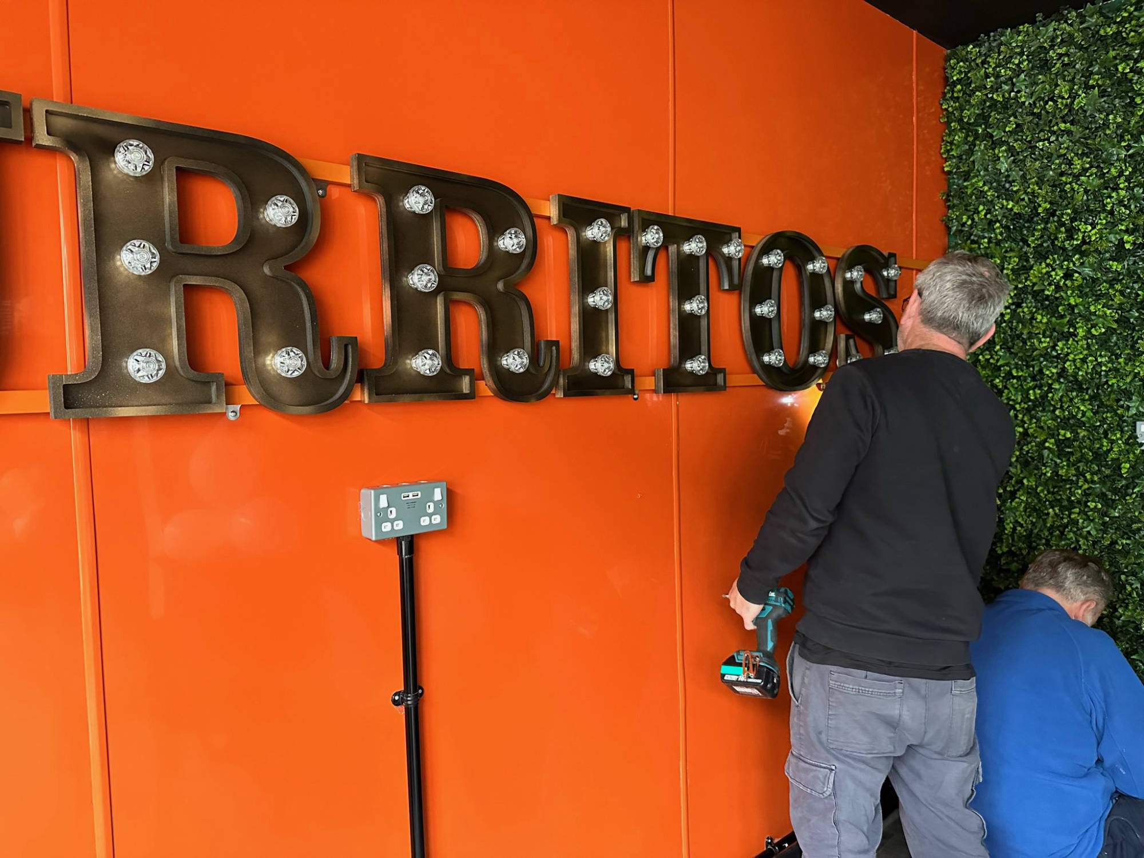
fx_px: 793
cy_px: 429
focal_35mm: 24
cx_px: 572
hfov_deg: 71.6
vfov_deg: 56.8
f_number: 1.78
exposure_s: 1/60
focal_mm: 6.86
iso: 640
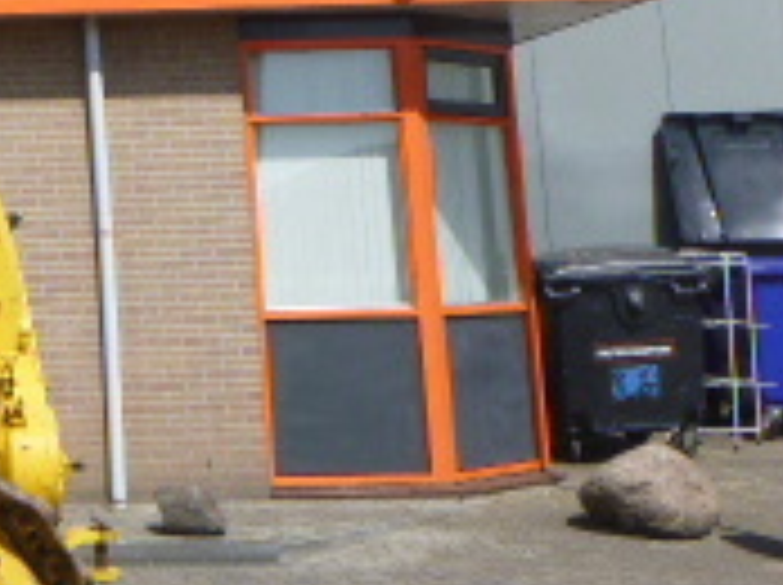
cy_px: -99
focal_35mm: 92
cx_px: -364
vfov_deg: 15.5
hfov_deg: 19.0
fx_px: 2078
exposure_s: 1/800
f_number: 3.9
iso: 100
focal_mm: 4.5
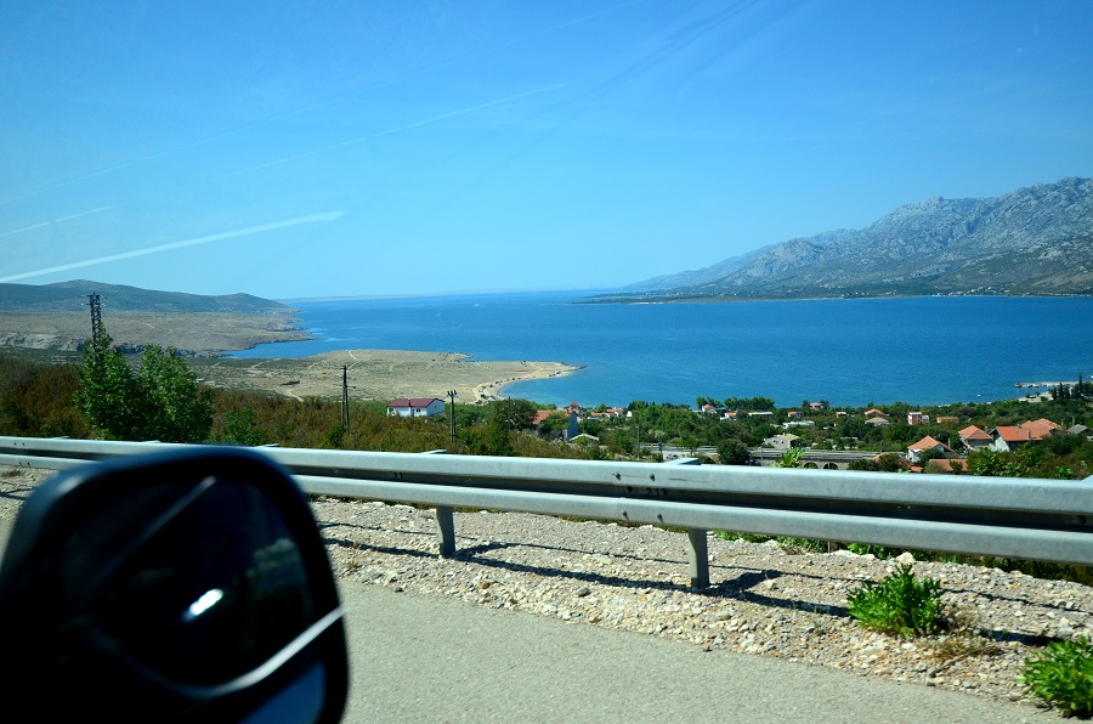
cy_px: 362
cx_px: 546
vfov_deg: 36.7
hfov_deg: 53.2
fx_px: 1091
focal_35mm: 36
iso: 640
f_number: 4
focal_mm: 24
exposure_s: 1/5000
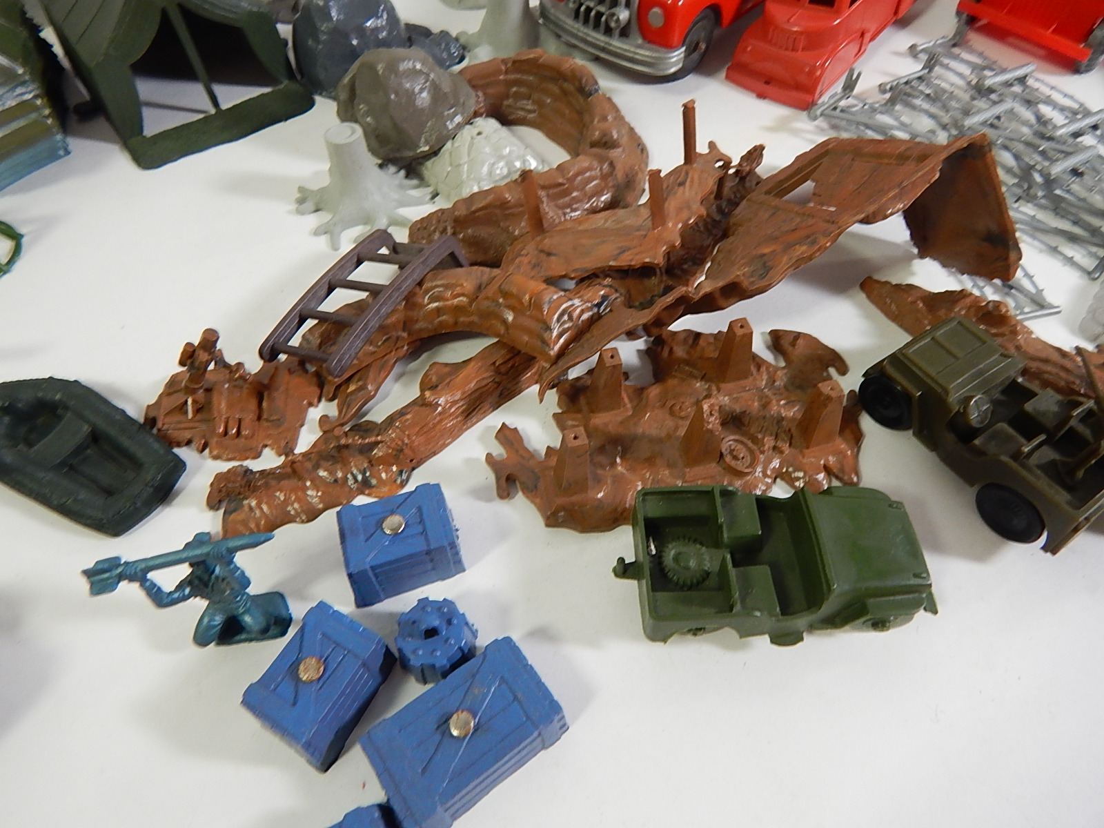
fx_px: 702
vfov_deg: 61.1
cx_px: 552
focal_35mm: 22
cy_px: 414
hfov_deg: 76.4
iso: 180
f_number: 3
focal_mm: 4
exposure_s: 1/30
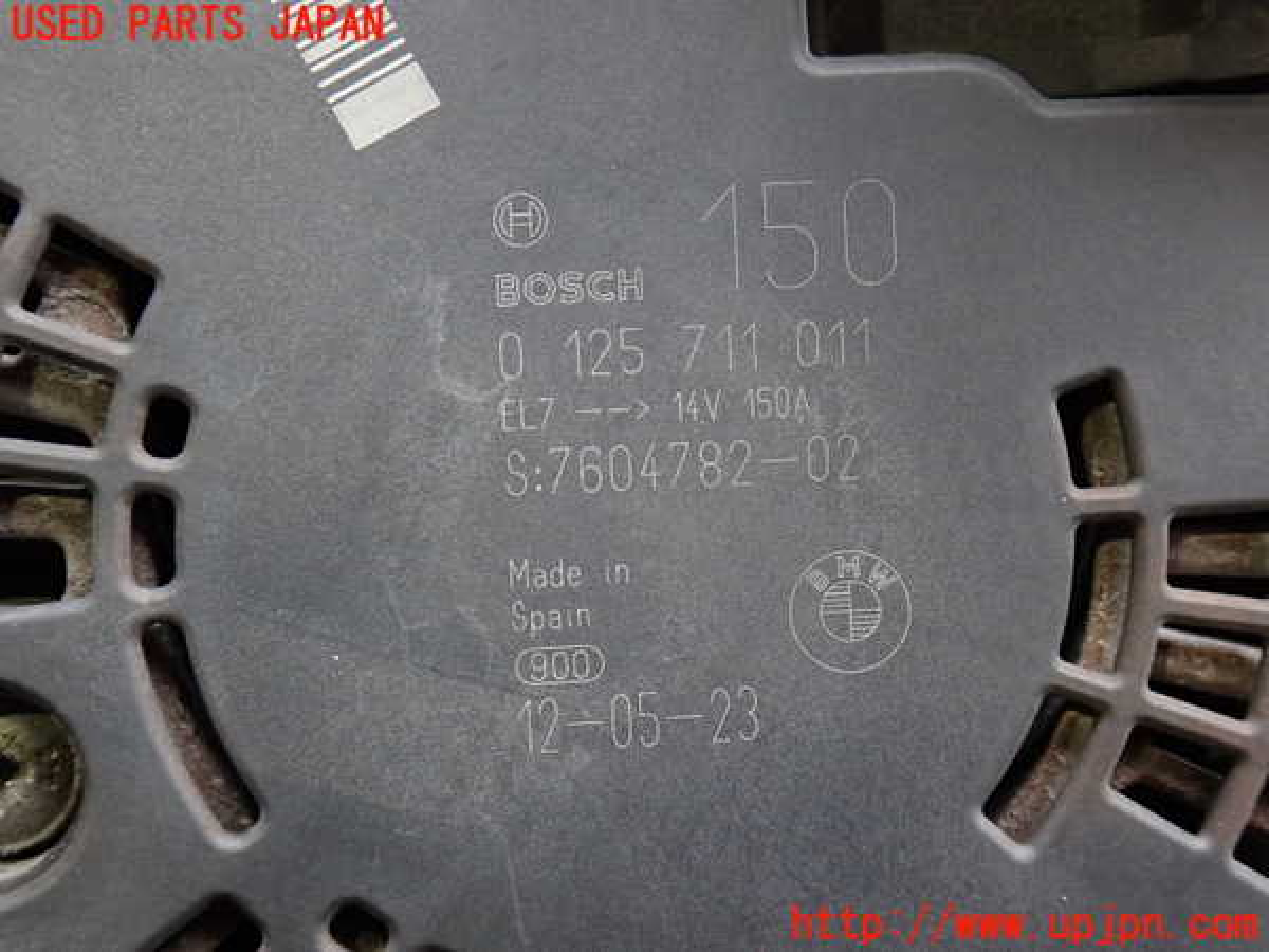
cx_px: 634
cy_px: 476
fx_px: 1503
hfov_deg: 45.8
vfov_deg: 35.1
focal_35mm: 41
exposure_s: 1/40
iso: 320
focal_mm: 7.31
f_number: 2.8
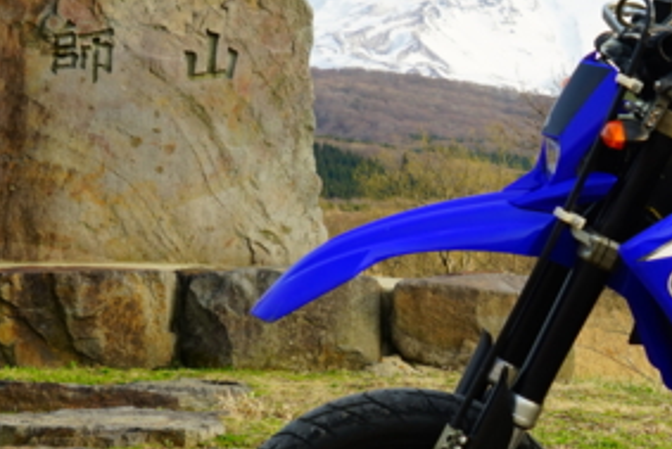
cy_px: 245
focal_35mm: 116
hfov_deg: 17.2
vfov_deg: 11.8
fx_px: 2166
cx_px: 703
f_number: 8
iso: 100
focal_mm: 41
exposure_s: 1/90
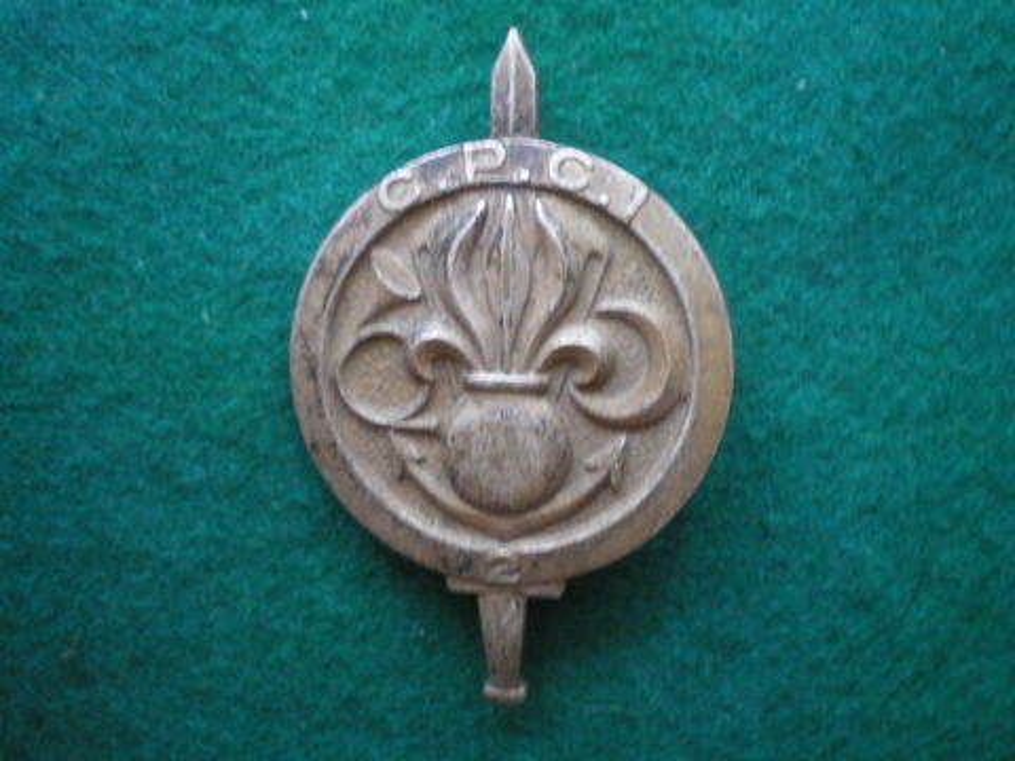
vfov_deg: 37.7
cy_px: 380
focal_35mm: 38
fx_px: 1114
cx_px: 508
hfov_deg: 49.0
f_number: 3.1
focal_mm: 6.3
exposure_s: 1/10
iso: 400
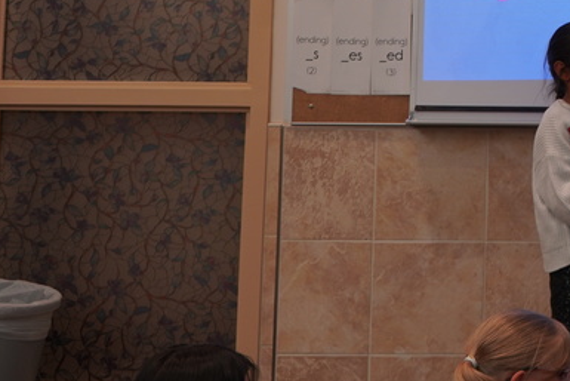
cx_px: 711
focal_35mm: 101
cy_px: -84
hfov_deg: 18.9
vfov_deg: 13.2
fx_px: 1600
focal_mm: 38
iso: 640
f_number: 4
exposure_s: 1/160
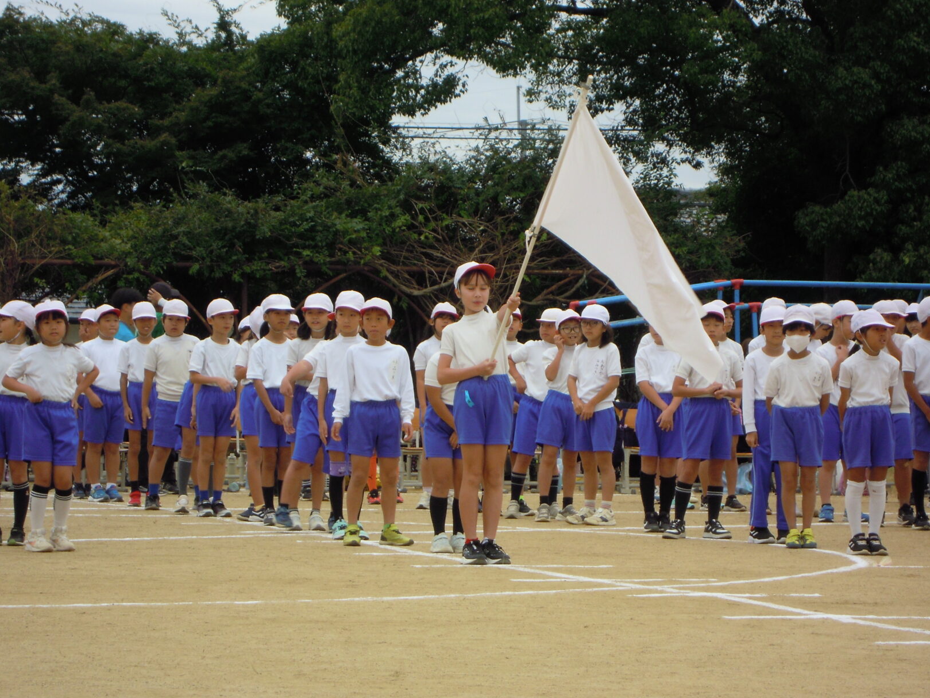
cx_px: 441
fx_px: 4459
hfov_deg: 11.9
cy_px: 363
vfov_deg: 8.9
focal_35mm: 166
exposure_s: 1/100
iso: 110
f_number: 6.6
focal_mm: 25
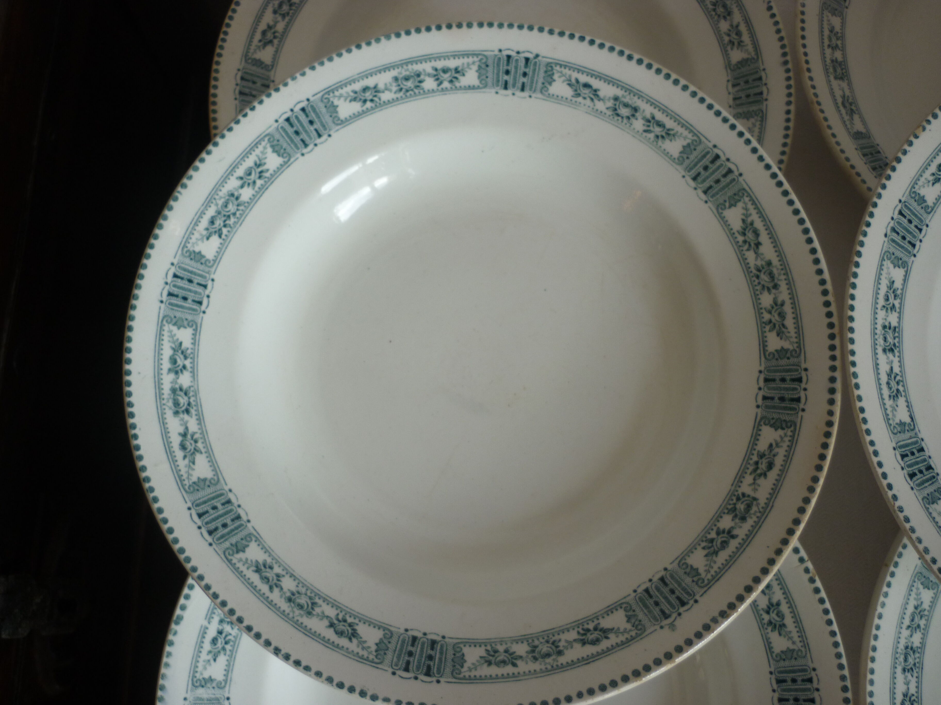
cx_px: 470
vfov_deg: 42.9
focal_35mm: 33
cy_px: 352
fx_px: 897
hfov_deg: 55.4
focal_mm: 5.5
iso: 80
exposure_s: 1/80
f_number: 2.8
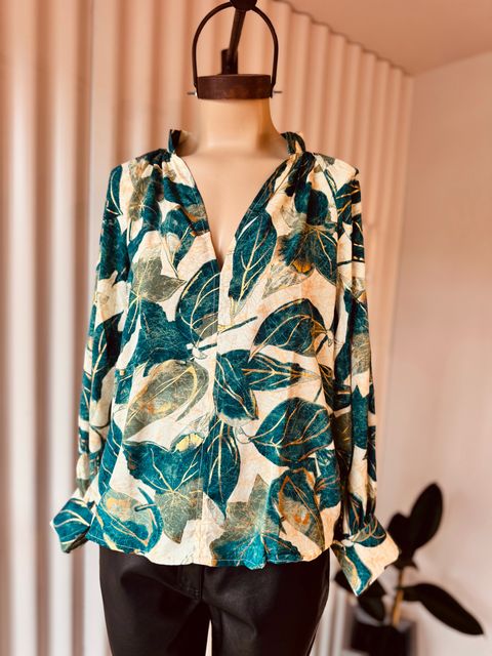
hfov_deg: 56.8
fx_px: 455
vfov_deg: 71.6
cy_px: 328
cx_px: 246
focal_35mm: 24
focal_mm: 6.76
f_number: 1.78
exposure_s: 1/120
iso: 160
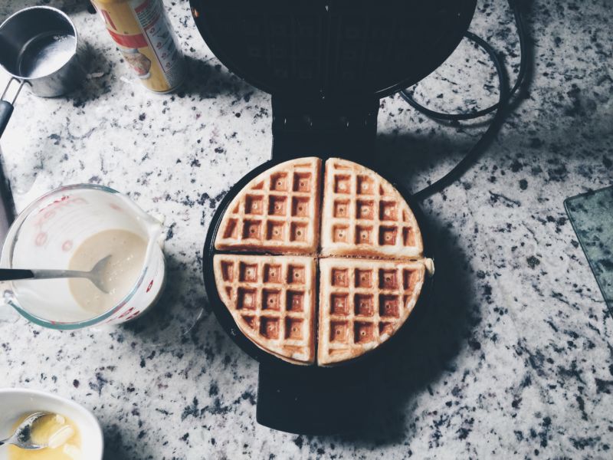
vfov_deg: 48.2
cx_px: 306
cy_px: 230
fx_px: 514
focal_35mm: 29
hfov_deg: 61.7
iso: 32
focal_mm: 4.15
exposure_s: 1/15
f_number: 2.2
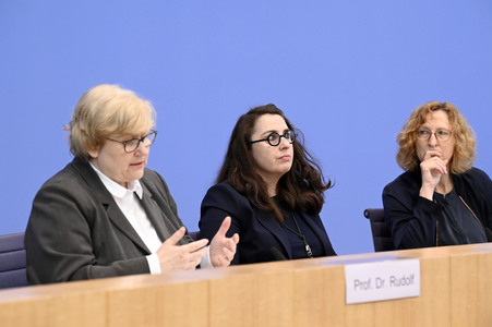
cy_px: 164
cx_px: 246
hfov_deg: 13.7
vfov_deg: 9.1
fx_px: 2048
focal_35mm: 150
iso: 2500
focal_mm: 150
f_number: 5
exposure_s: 1/400
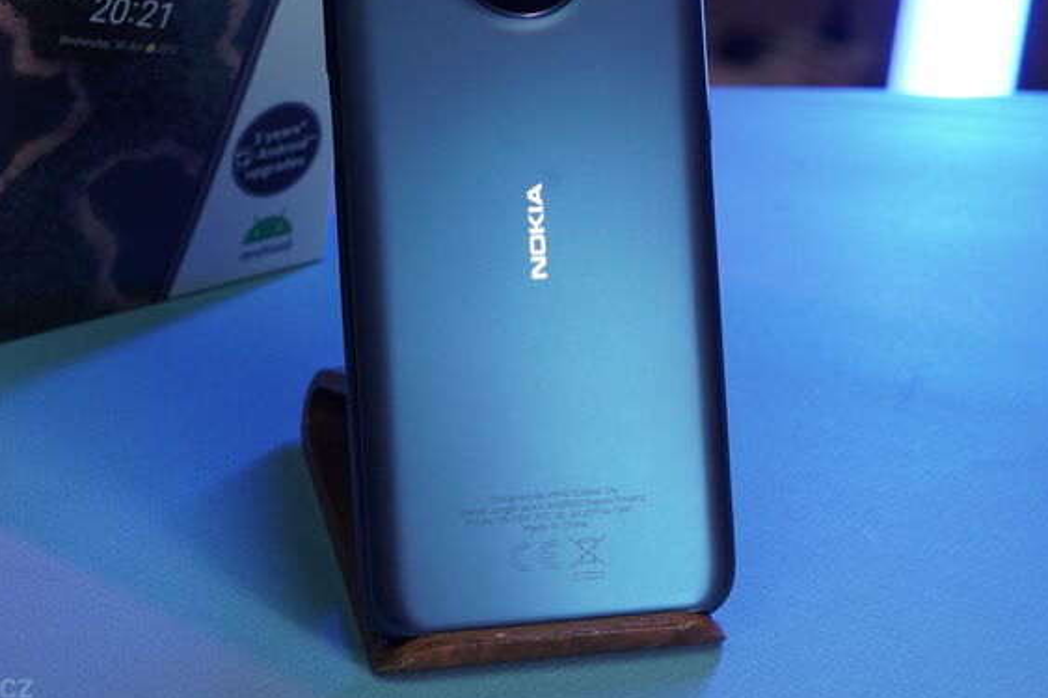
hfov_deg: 19.8
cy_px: 221
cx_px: 518
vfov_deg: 13.3
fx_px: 2997
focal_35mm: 103
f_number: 8
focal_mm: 70
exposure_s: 1/200
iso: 800
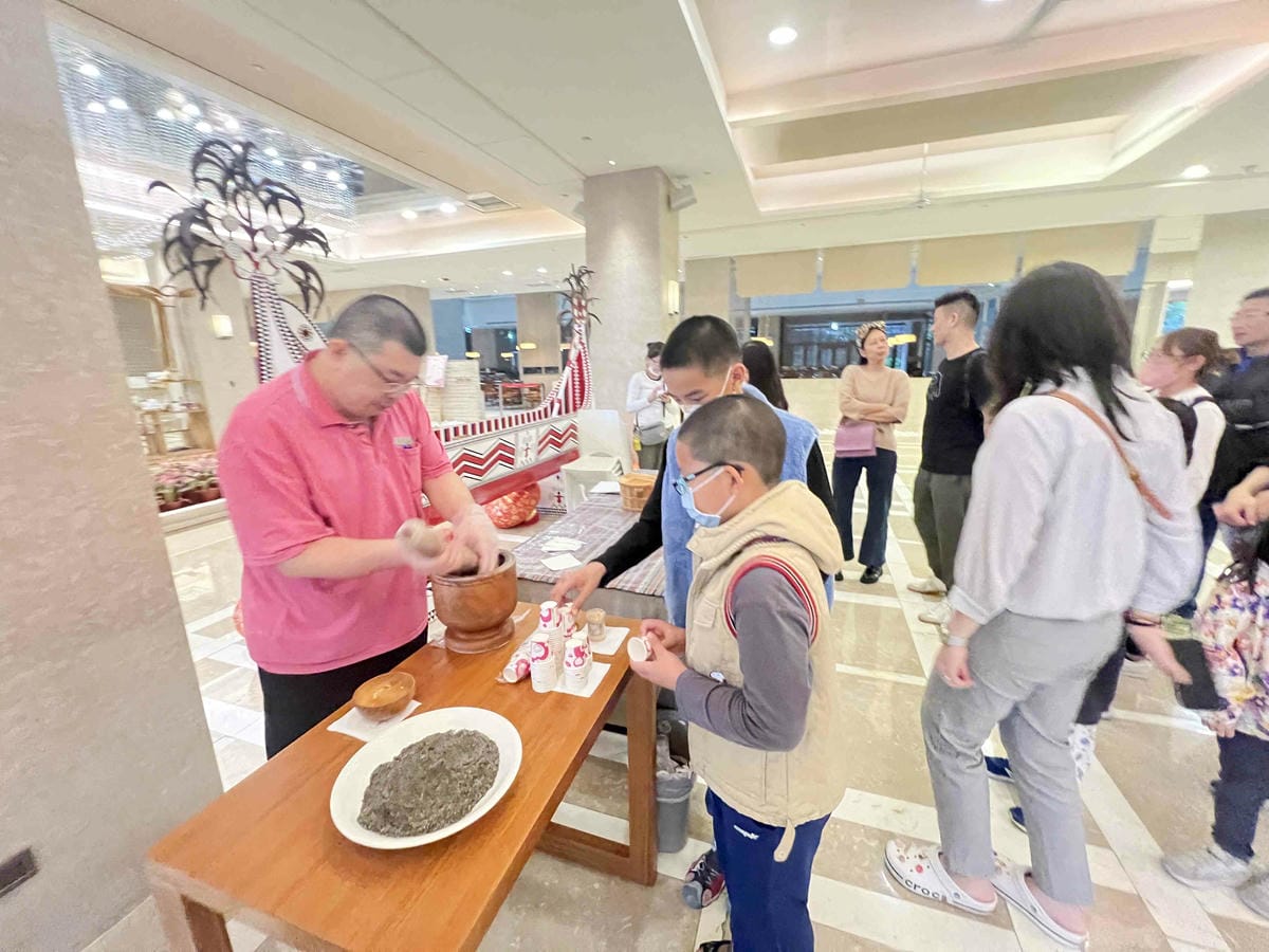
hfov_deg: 106.2
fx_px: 477
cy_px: 476
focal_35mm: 13
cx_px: 634
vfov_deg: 89.9
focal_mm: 1.57
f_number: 1.8
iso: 1000
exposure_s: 1/30
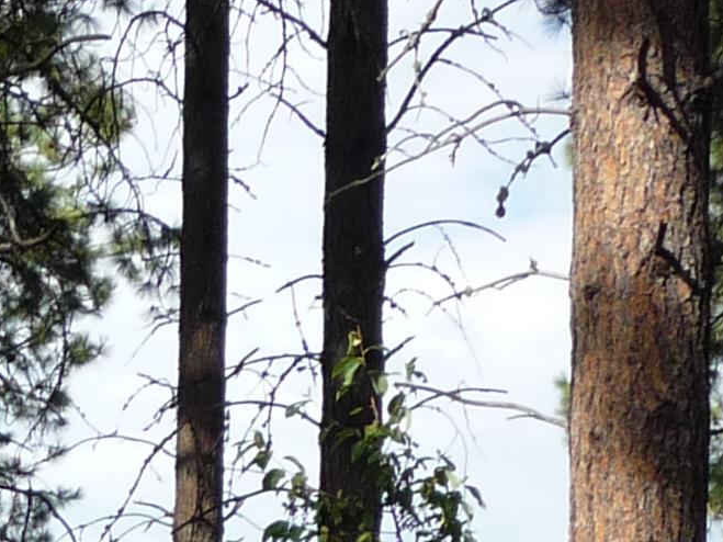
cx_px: -833
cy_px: 1025
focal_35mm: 203
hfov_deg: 9.0
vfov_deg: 7.1
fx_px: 4239
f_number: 4.5
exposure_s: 1/320
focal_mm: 6.5
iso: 100
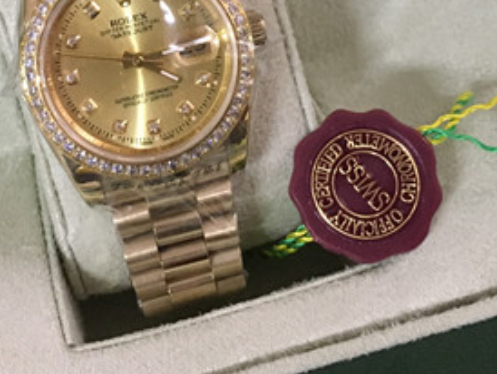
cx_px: 174
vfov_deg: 19.0
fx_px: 1063
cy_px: -59
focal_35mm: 74
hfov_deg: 26.2
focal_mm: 4.15
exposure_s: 1/17
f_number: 2.2
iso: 200
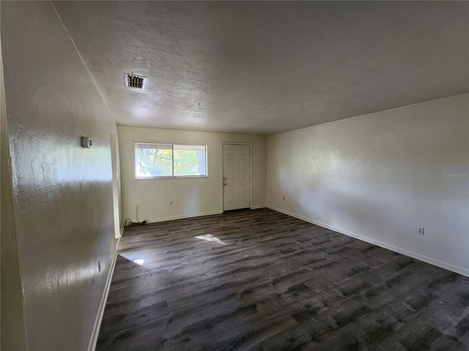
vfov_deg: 89.9
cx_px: 234
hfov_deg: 106.2
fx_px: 176
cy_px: 176
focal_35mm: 13
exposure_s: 1/30
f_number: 2.2
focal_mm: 2.2
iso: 320
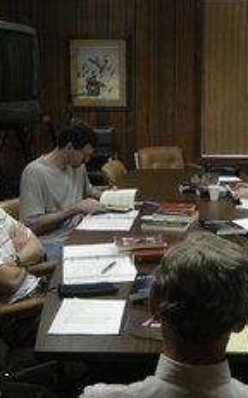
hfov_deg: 24.2
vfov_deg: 38.2
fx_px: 574
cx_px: 172
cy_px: 198
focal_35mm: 53
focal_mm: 20
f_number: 3.8
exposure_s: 1/80
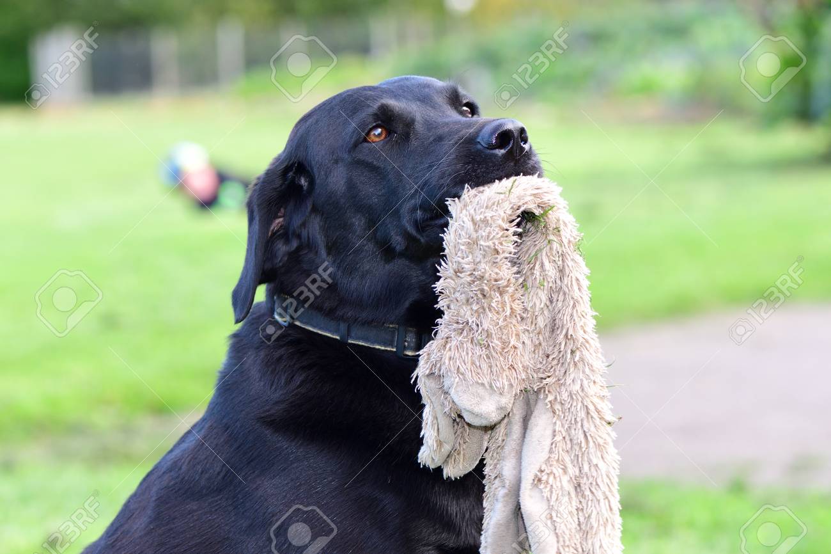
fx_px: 3634
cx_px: 416
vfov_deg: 8.7
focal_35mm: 158
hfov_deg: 13.0
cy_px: 277
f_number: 5.6
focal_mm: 105
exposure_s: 1/250
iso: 640
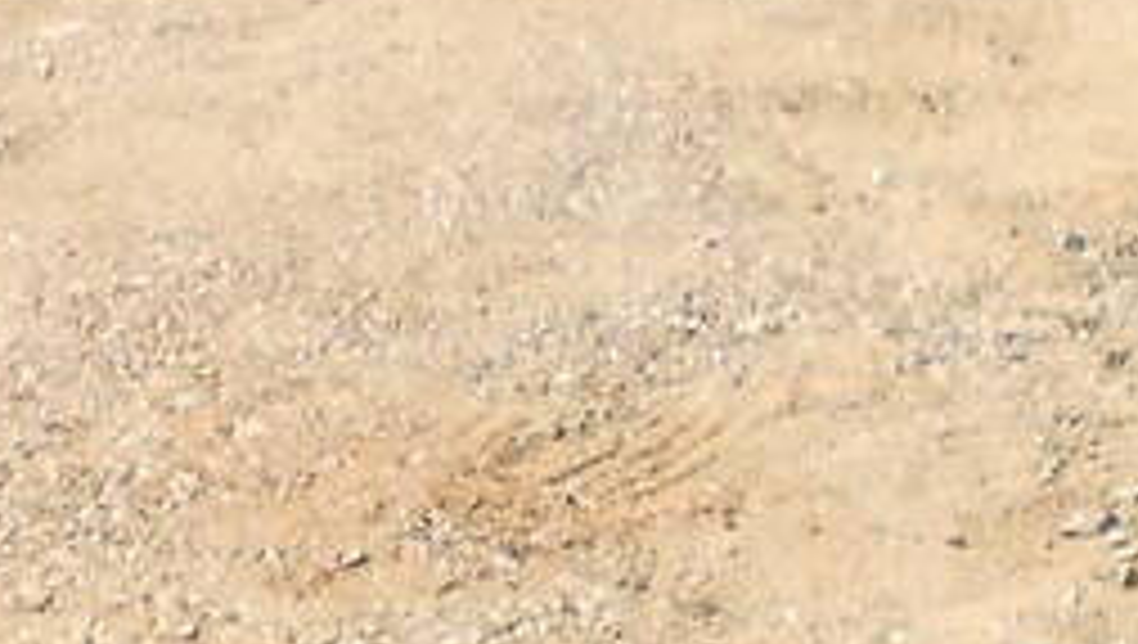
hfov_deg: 13.3
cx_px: 945
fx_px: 4864
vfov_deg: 6.8
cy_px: -1347
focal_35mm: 161
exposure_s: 1/500
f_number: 3.2
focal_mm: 4.6
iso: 80
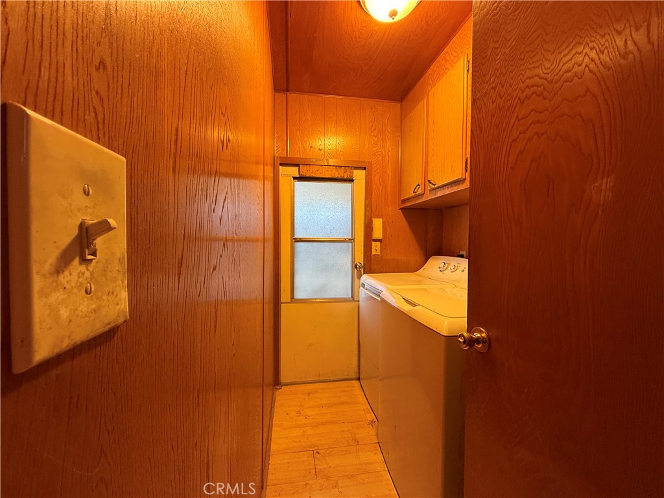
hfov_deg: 102.1
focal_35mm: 14
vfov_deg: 85.7
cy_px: 249
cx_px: 332
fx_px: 269
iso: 320
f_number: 2.2
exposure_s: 1/60
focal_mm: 2.22
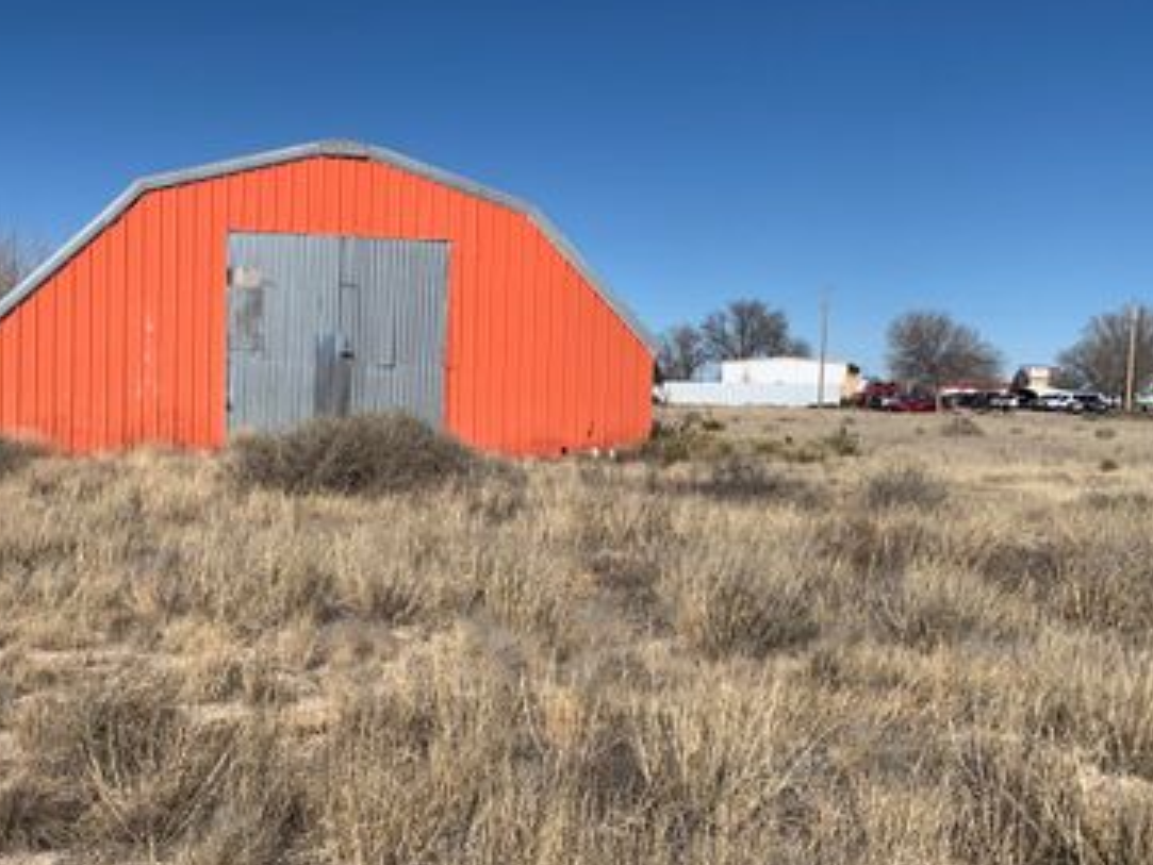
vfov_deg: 39.7
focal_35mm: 36
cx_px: 390
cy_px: 404
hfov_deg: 50.5
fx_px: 1199
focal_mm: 4.25
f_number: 1.8
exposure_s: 1/3937
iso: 25
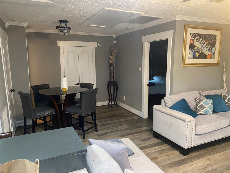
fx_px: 173
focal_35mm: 26
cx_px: 115
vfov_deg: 53.1
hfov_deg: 67.3
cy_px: 86
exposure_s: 1/40
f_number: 1.8
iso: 500
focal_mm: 4.25
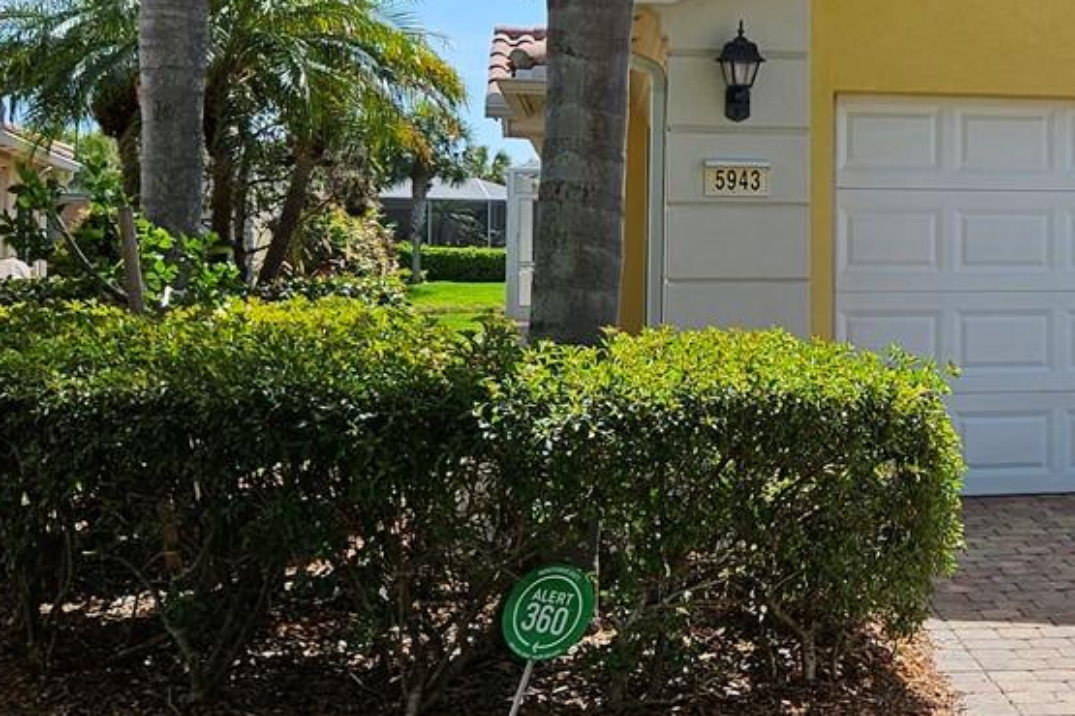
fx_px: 2060
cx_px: 1123
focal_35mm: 69
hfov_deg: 27.3
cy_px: 224
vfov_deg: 19.7
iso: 25
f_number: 1.8
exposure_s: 1/1789
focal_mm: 5.4
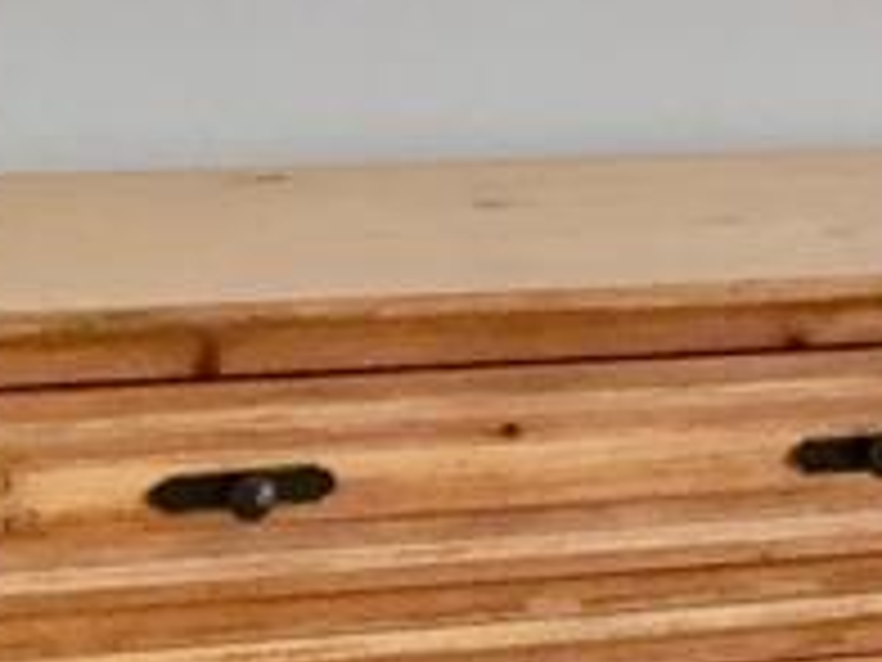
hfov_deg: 12.1
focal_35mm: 162
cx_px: 796
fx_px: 4128
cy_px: 315
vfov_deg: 9.2
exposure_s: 1/30
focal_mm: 3.3
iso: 40
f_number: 2.4
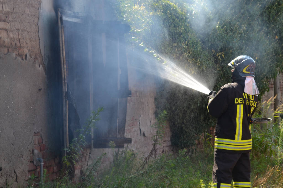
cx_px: 142
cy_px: 94
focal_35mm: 82
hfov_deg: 24.6
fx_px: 648
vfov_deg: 16.5
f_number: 5.6
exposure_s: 1/125
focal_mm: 55
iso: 100
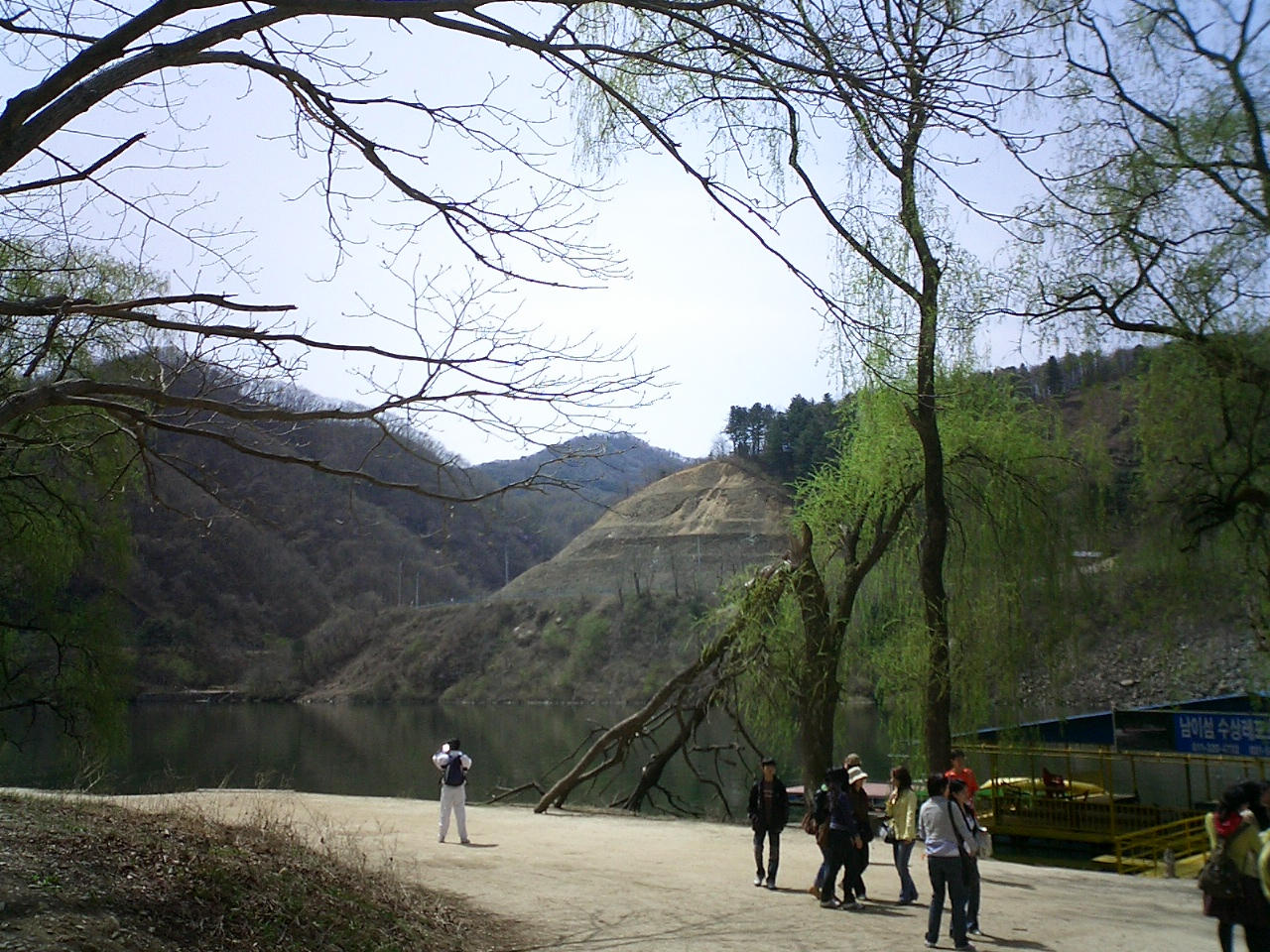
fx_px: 1357
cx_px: 635
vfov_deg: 38.7
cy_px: 476
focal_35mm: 37
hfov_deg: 50.1
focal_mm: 5.6
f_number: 3.5
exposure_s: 1/1250
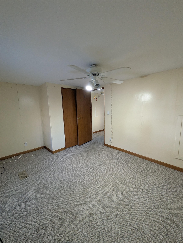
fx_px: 99
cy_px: 122
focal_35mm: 14
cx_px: 92
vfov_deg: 102.1
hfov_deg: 85.7
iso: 429
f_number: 2.2
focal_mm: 1.83
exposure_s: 1/60
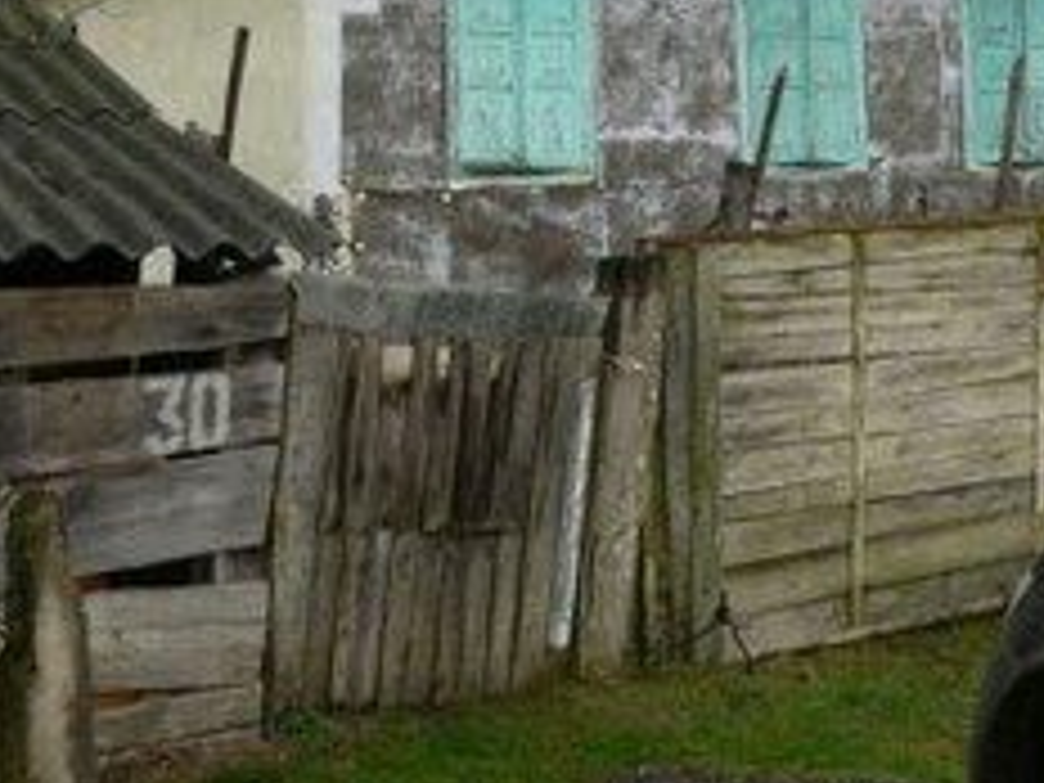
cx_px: 567
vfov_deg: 23.2
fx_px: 1870
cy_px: 122
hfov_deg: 31.2
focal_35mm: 62
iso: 80
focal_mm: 6
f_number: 3.7
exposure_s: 1/100
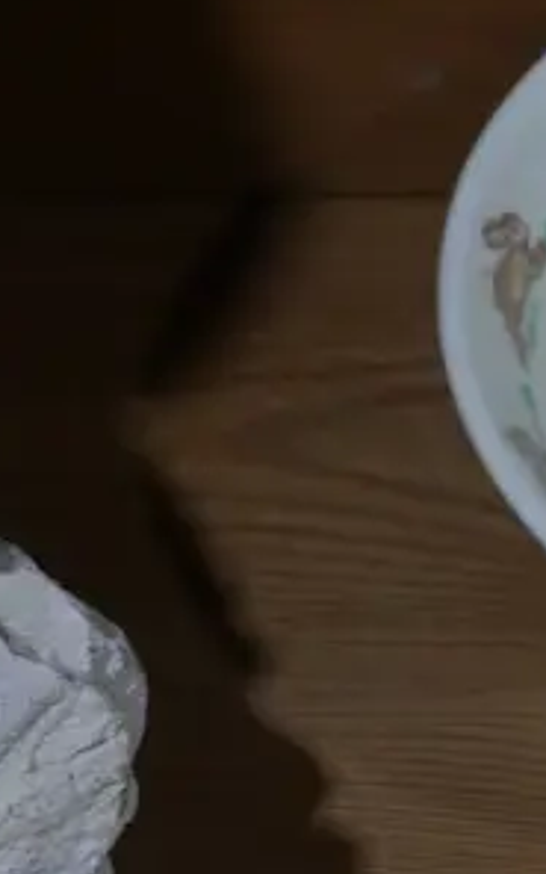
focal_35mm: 213
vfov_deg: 9.8
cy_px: 898
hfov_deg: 6.0
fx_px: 5071
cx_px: 1061
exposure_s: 1/60
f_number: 5.4
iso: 250
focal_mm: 29
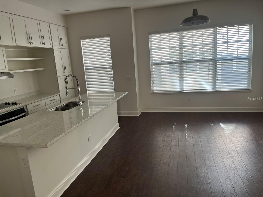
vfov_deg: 53.1
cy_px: 98
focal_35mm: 26
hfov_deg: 67.3
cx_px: 132
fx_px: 198
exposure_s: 1/122
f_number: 1.6
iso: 50
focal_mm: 5.1
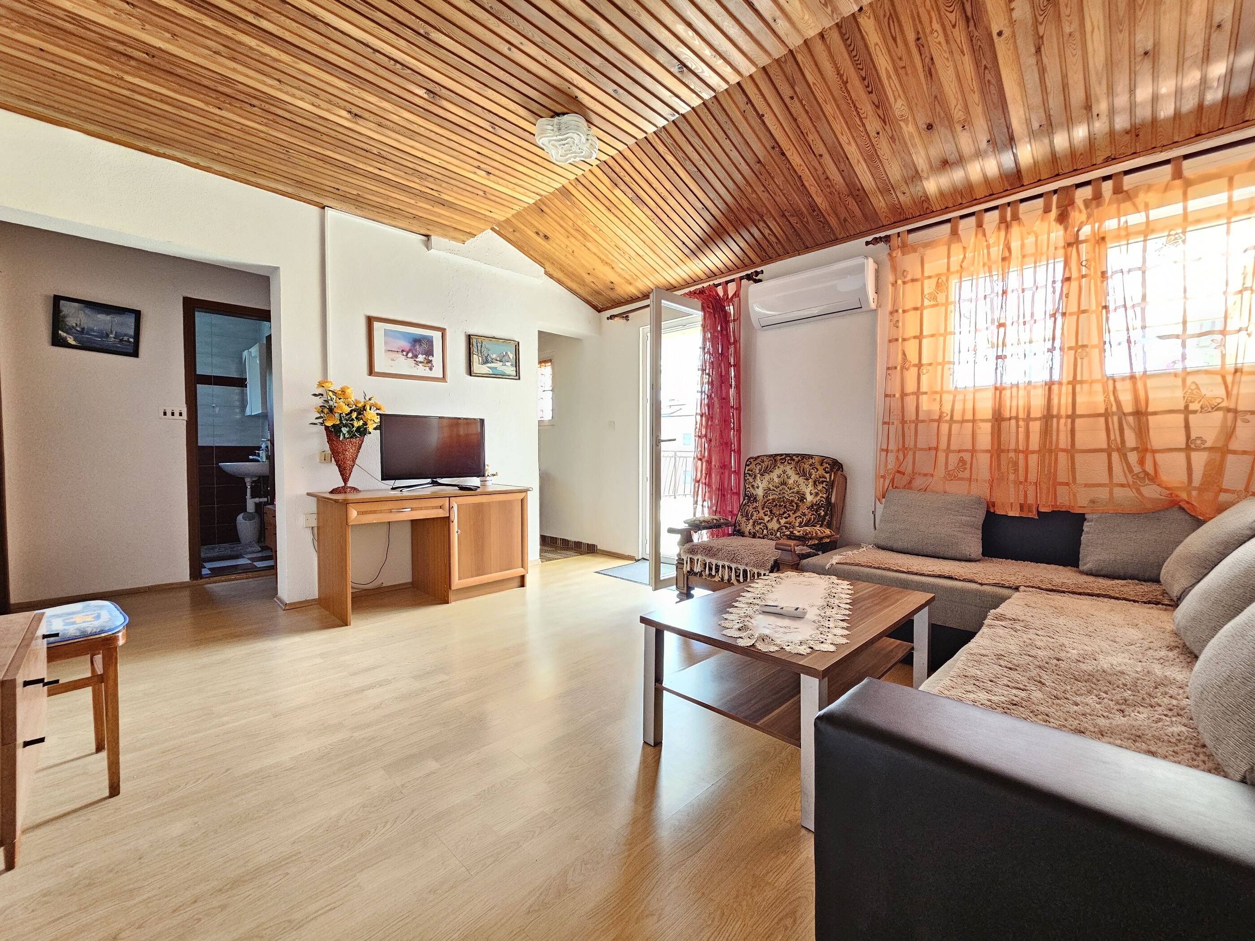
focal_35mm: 13
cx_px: 628
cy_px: 470
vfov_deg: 89.9
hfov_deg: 106.2
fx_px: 471
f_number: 2.2
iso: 400
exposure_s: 1/71
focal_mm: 2.2
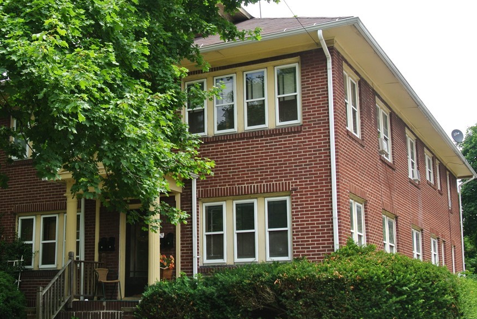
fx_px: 729
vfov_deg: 24.7
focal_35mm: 55
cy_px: 179
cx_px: 181
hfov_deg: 36.0
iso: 100
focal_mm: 16.3
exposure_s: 1/60
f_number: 8
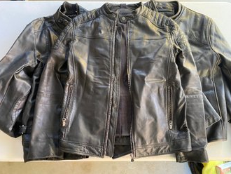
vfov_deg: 51.4
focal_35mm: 27
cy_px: 86
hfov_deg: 65.3
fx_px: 180
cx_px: 118
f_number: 1.8
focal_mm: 4.25
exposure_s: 1/60
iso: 500
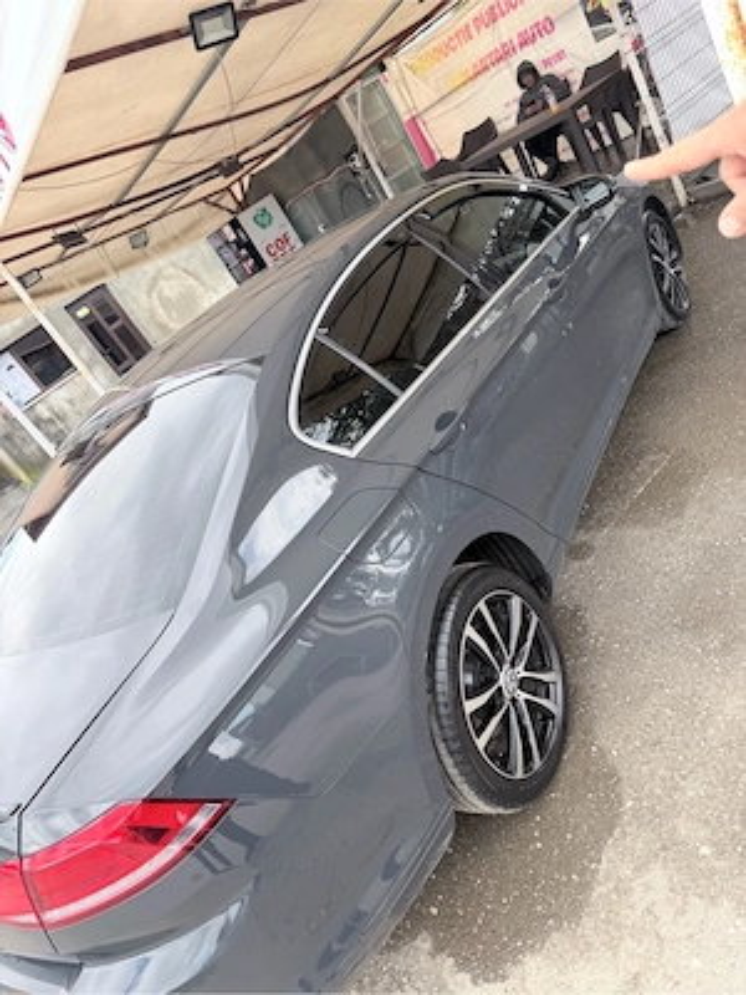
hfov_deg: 56.8
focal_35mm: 24
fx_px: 690
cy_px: 498
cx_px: 373
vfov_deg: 71.6
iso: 80
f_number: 1.78
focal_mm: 6.76
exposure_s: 1/347
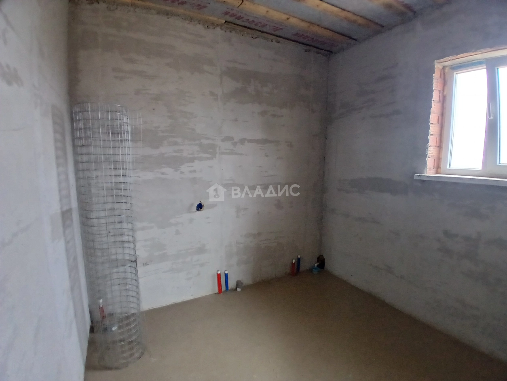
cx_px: 254
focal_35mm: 17
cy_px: 190
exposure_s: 1/33
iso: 160
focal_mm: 1.4
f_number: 2.2
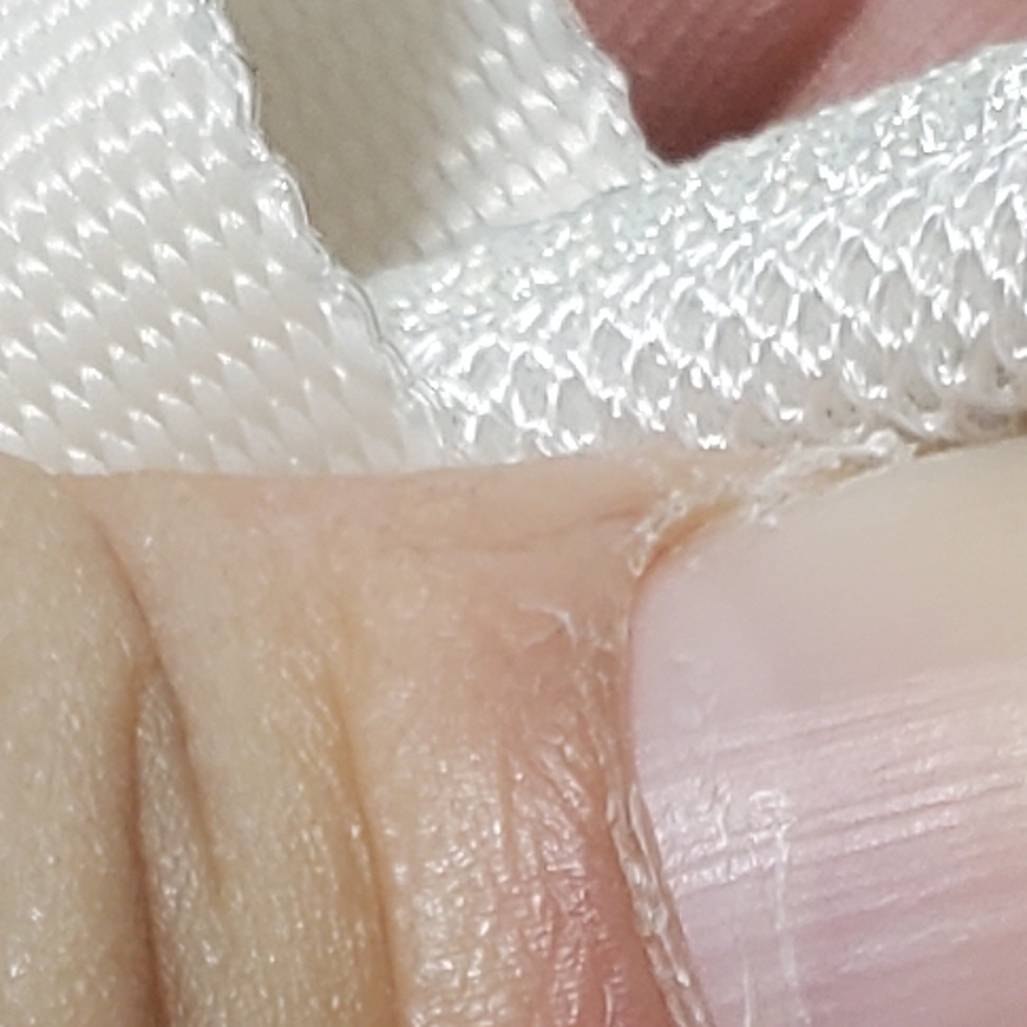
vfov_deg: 8.7
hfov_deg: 9.1
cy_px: 1999
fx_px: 6411
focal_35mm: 191
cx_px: 930
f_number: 2.4
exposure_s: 1/203
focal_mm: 4.3
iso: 50
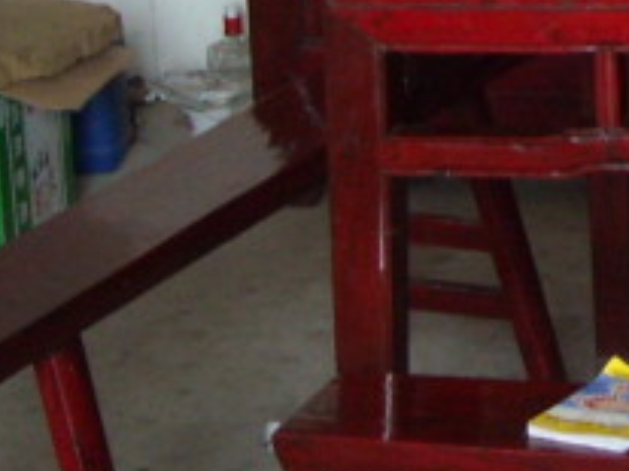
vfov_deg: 8.4
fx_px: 3142
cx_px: 1121
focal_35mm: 173
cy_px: -237
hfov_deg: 10.7
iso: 183
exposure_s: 1/60
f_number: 2.8
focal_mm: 5.7
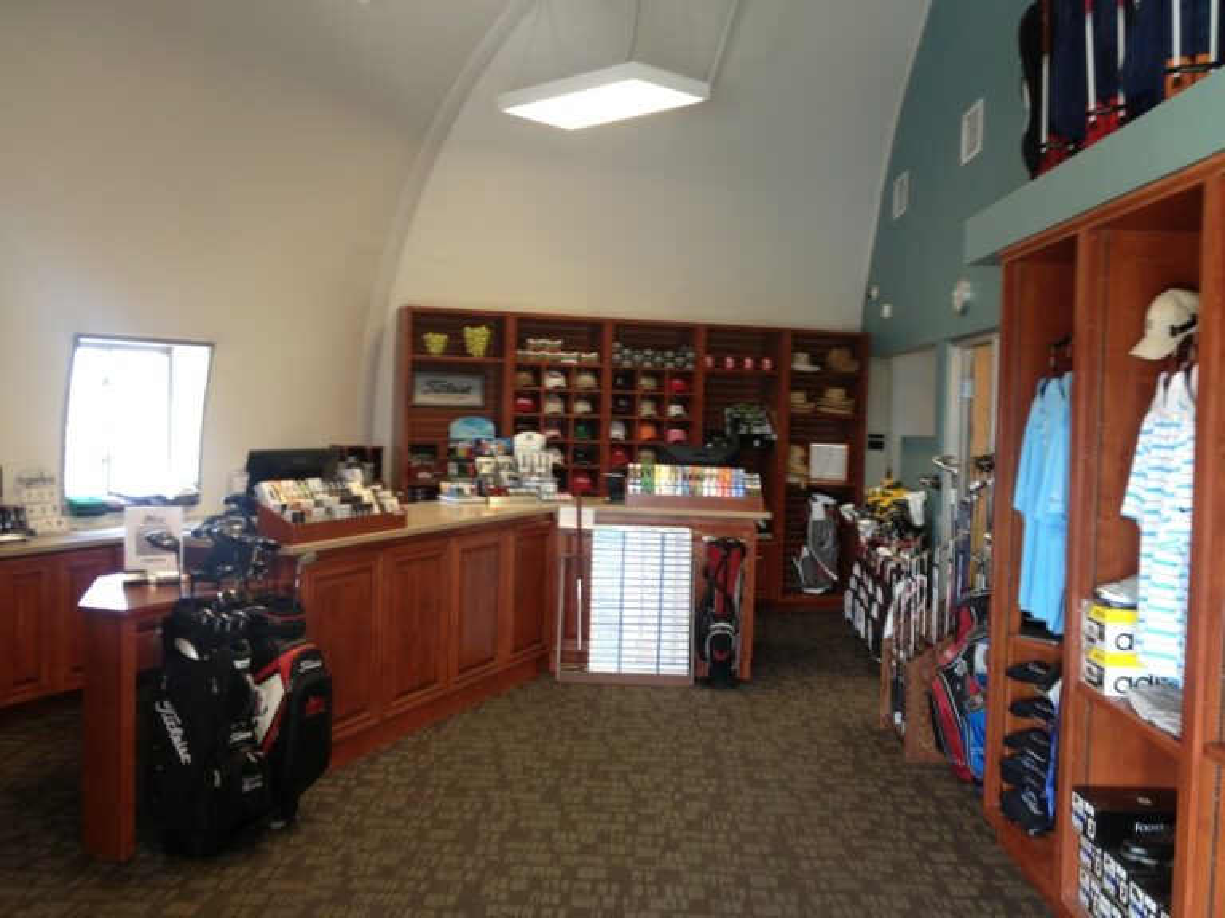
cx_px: 612
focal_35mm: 35
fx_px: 1239
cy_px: 459
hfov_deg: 52.6
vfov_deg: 40.7
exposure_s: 1/24
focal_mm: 4.28
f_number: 2.4
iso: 64
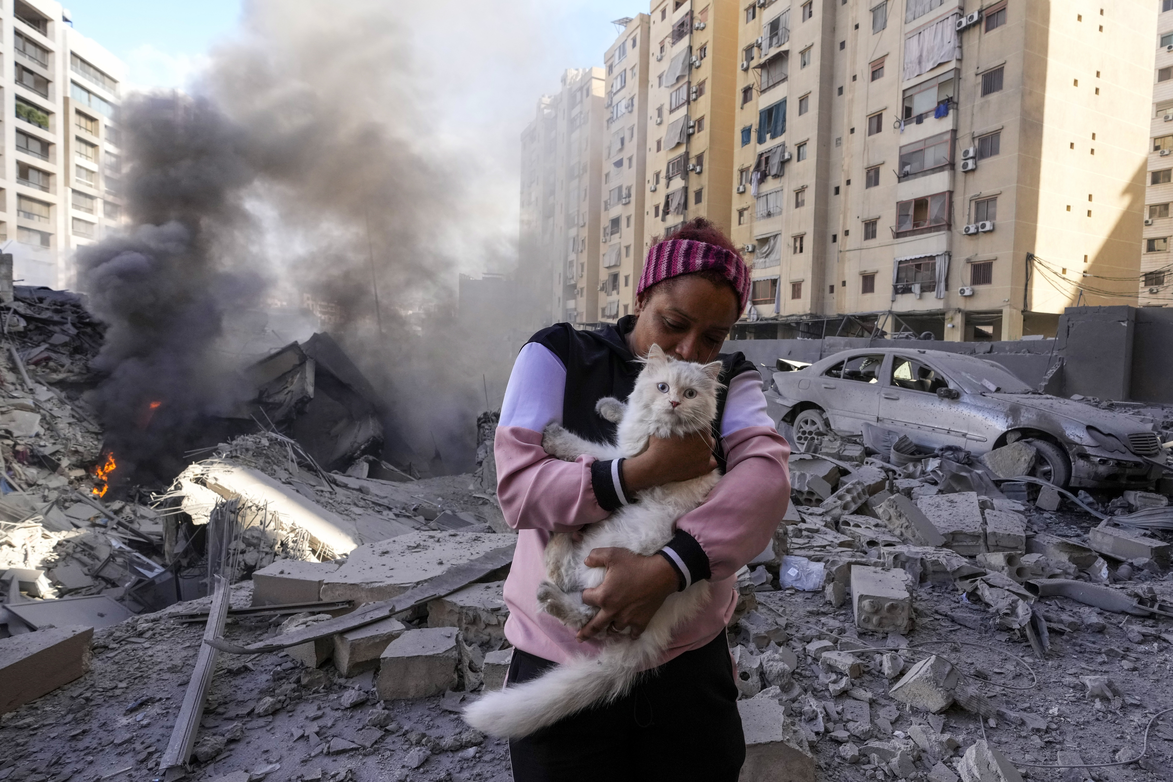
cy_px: 391
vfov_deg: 73.7
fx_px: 521
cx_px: 586
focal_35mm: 16
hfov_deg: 96.7
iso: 1600
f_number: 7.1
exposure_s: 1/800
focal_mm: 16
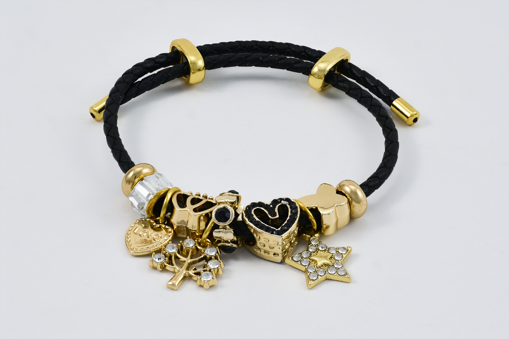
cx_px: 254
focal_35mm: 157
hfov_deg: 13.1
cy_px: 170
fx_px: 2219
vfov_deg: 8.7
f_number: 5.6
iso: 200
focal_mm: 105
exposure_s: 1/160
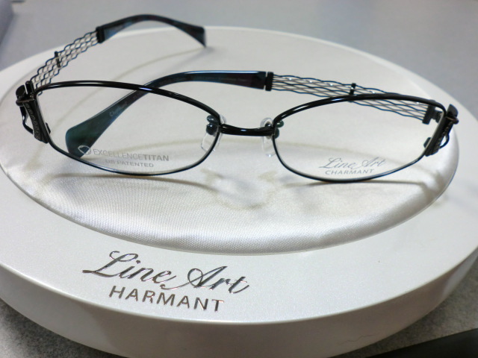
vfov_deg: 44.2
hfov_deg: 56.8
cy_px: 179
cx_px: 239
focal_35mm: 32
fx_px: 442
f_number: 3.5
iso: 160
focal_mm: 5.8
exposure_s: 1/60
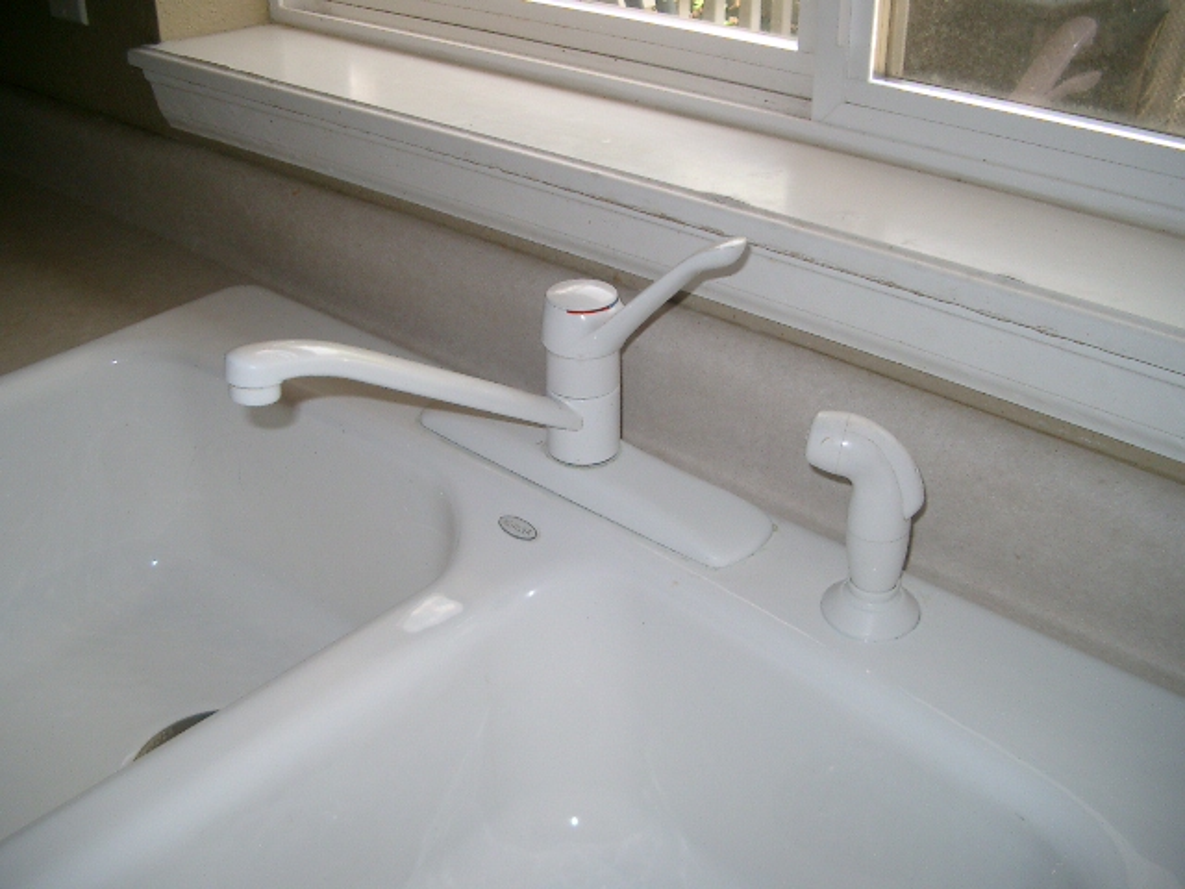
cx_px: 592
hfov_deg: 50.1
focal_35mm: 37
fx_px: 1267
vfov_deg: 38.7
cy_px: 444
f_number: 2.6
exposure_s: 1/60
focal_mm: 7.6
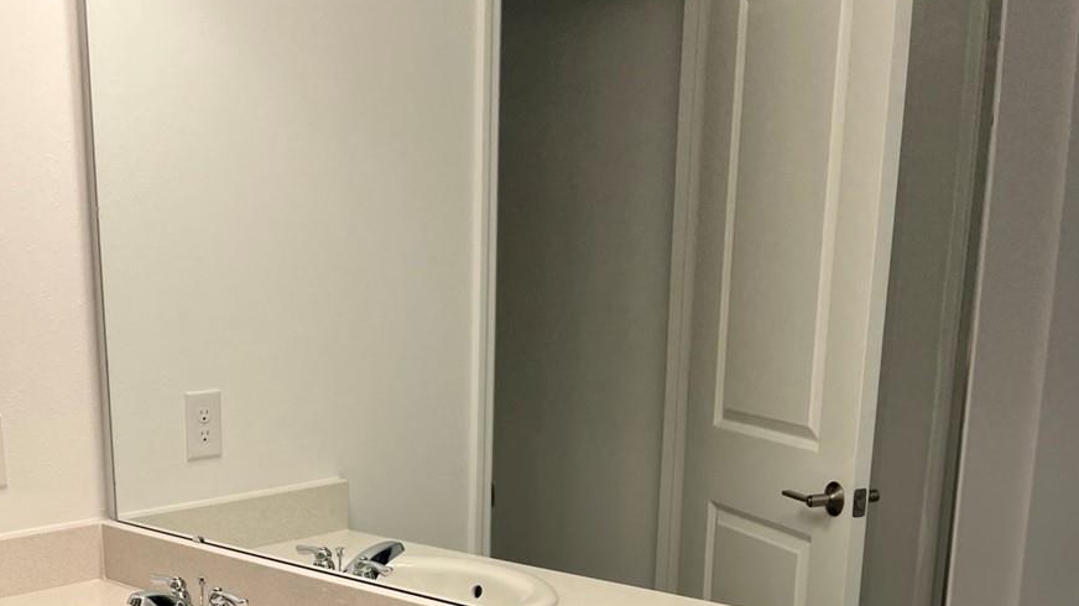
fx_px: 1487
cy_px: 686
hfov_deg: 38.3
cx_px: 209
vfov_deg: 21.7
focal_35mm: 52
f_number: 1.6
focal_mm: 5.1
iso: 32
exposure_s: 1/120
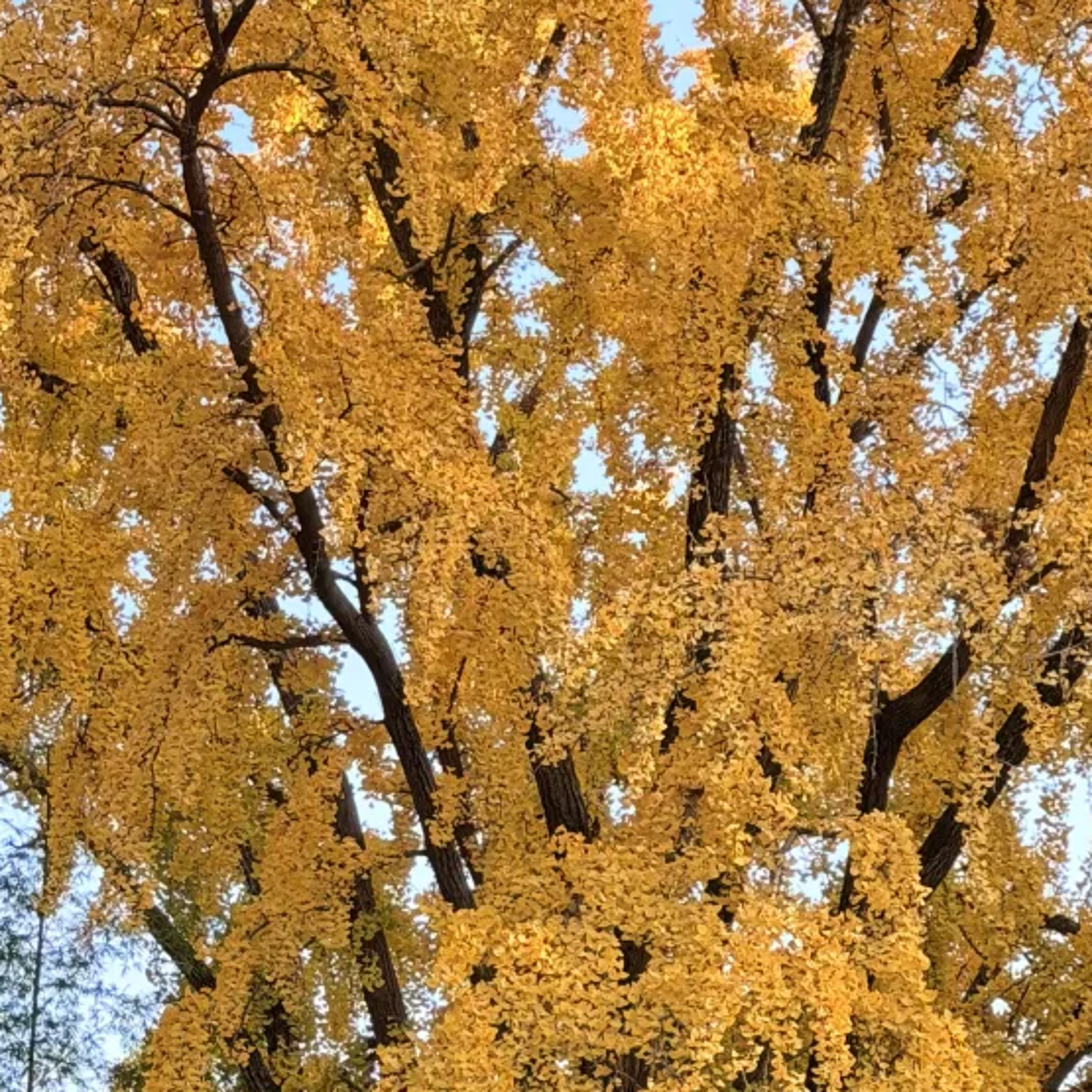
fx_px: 3926
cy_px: 531
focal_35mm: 110
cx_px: 683
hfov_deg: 15.8
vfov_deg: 15.8
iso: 80
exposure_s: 1/398
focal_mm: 6.76
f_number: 1.78
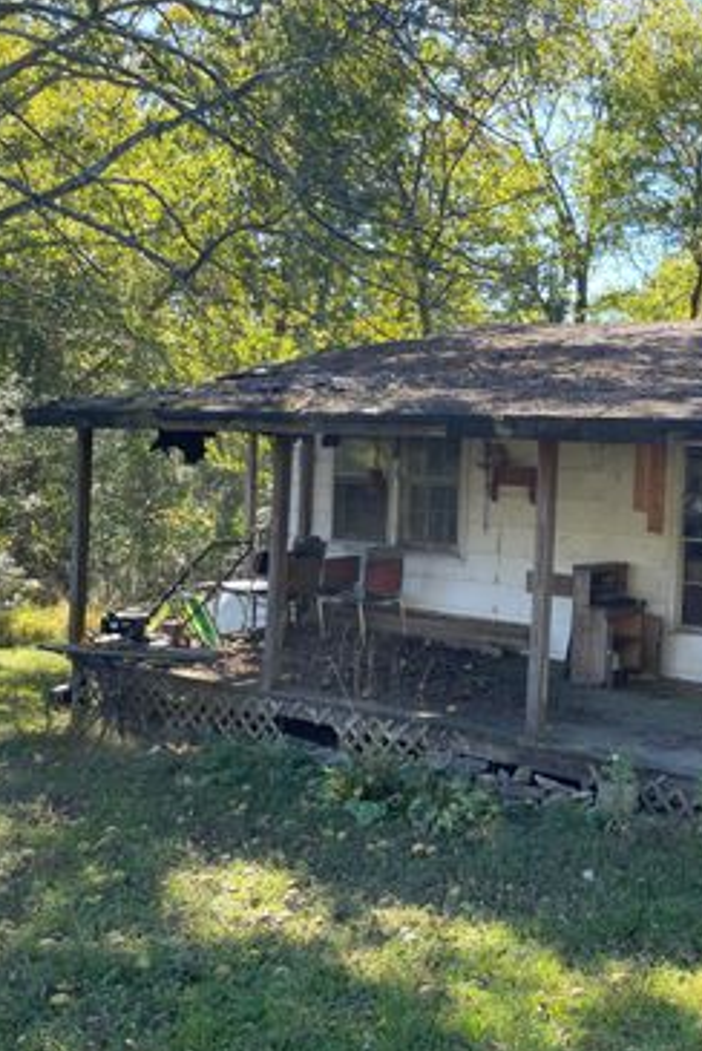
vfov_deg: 51.8
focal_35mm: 37
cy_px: 523
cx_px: 659
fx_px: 1080
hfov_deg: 33.7
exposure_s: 1/291
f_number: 1.6
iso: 32
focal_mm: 4.2
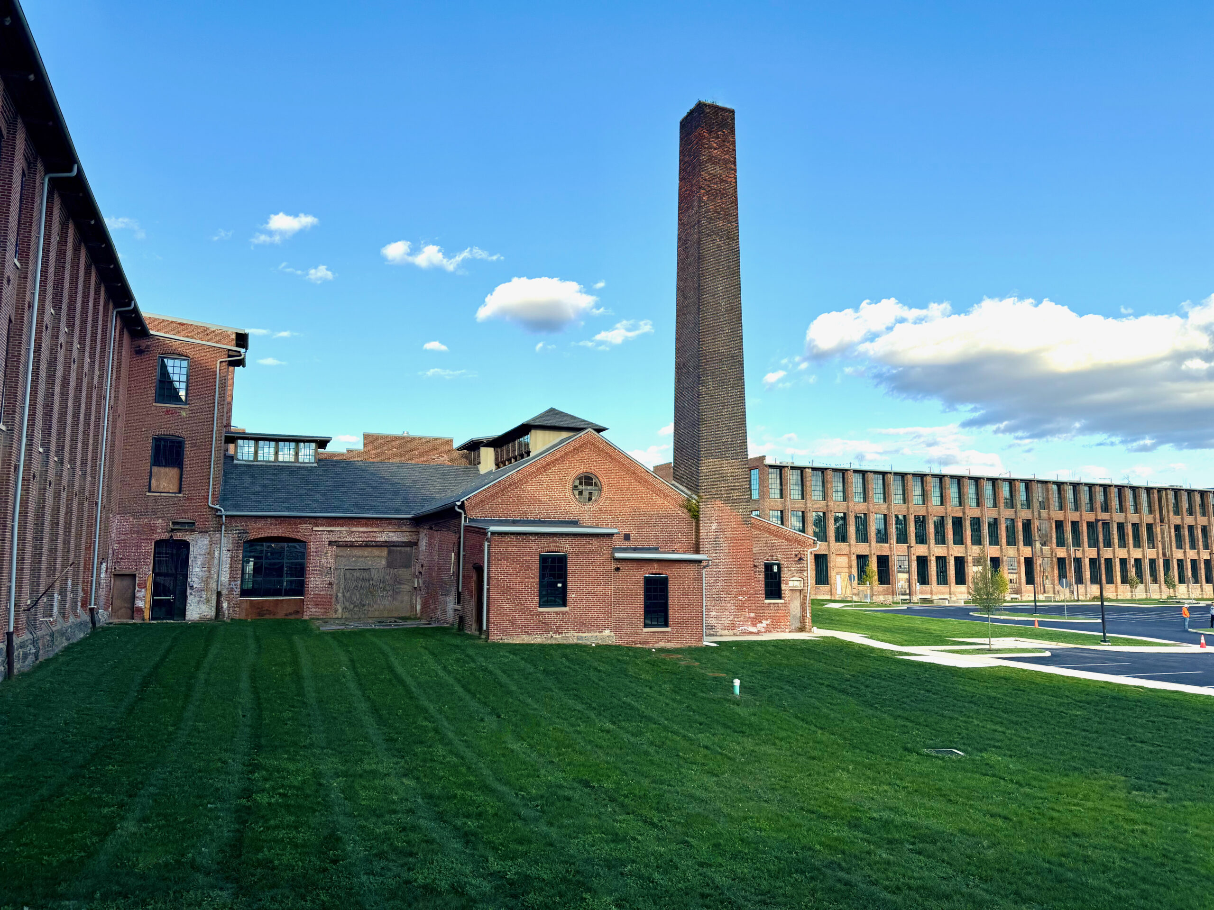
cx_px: 607
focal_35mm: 24
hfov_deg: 71.6
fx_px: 842
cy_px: 455
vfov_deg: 56.8
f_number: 1.78
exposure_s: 1/2801
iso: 80
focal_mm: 6.76
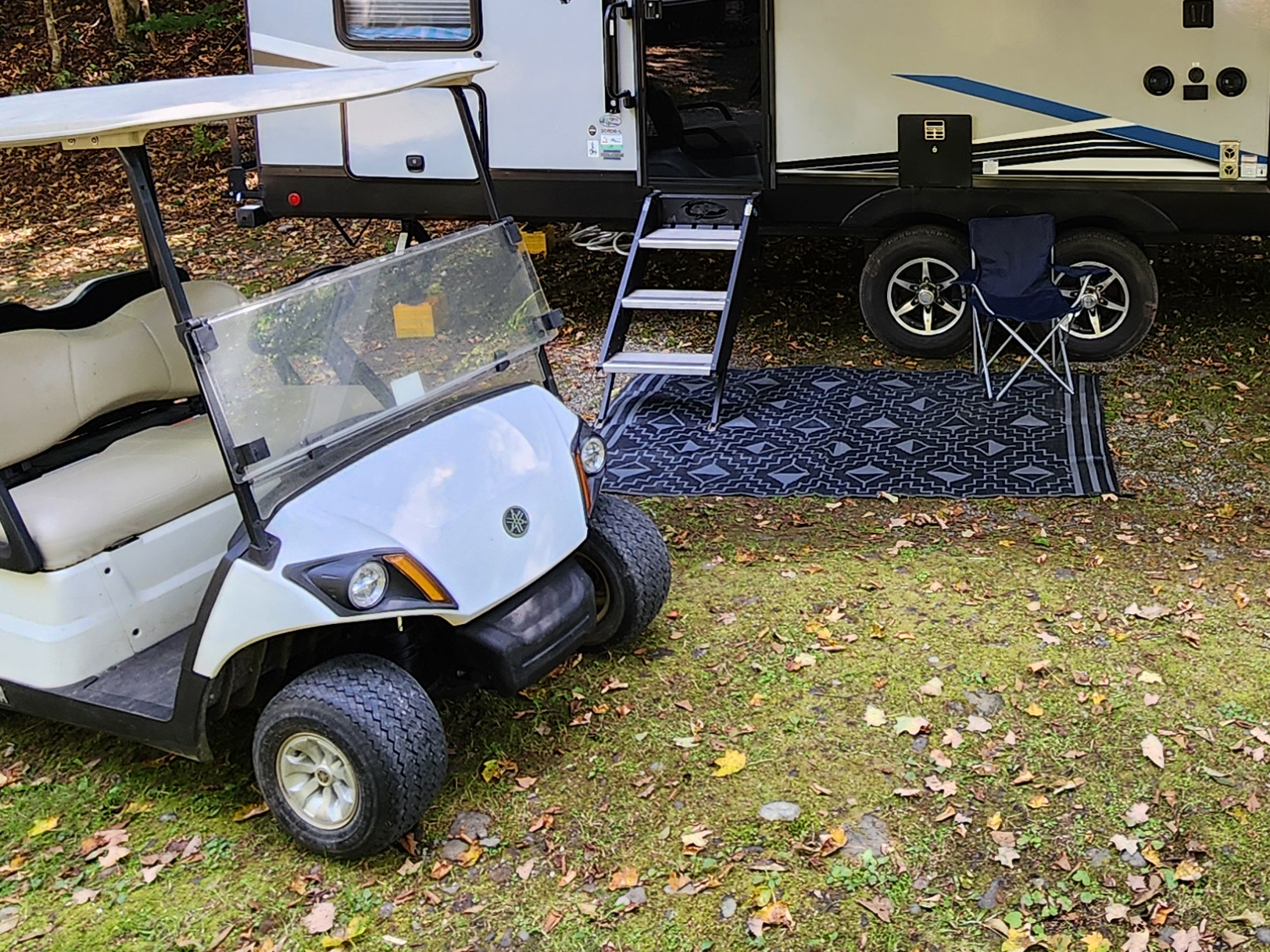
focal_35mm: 32
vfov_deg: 41.4
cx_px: 986
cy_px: 131
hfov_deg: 53.6
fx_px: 1174
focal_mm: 2.2
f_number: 2.2
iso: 64
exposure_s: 1/60
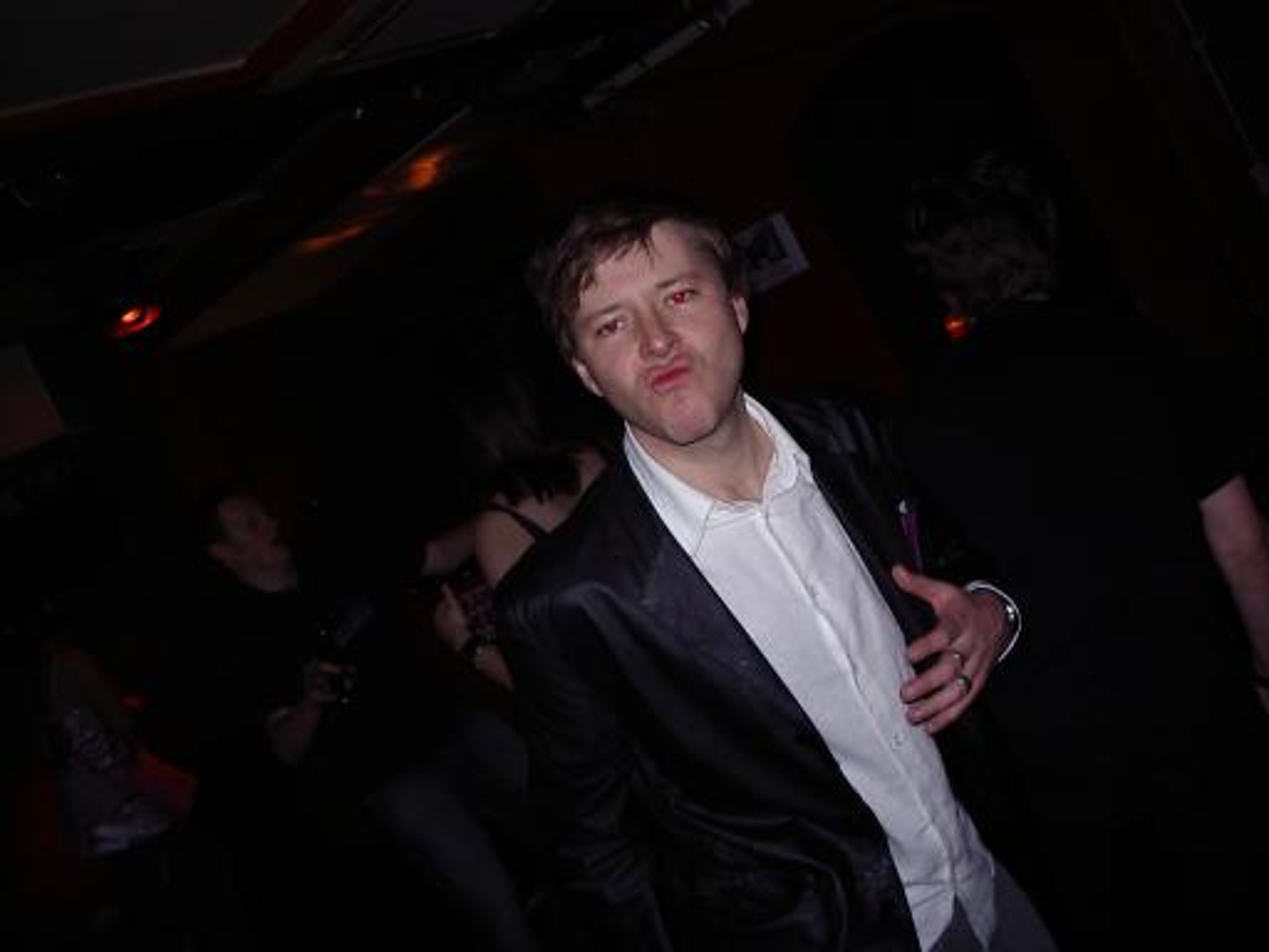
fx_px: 1393
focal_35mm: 38
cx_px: 634
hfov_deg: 49.0
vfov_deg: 37.7
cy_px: 476
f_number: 2.6
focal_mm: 5.8
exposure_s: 1/60
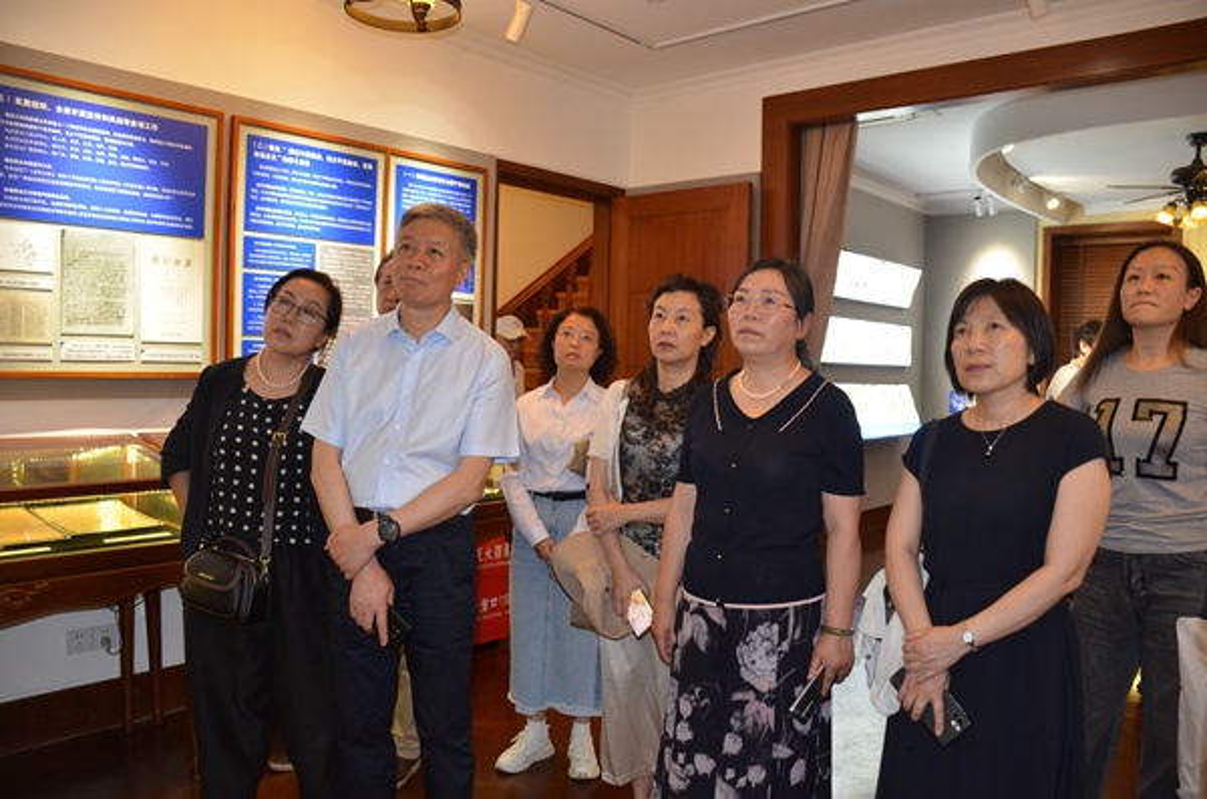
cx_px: 604
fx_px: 903
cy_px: 400
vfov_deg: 47.7
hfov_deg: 67.5
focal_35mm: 27
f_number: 3.5
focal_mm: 18
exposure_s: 1/60
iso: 800
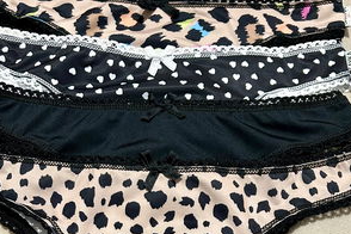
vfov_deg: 26.7
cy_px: 204
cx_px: 158
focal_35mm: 49
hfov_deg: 40.3
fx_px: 478
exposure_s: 1/50
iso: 320
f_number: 1.5
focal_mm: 5.7
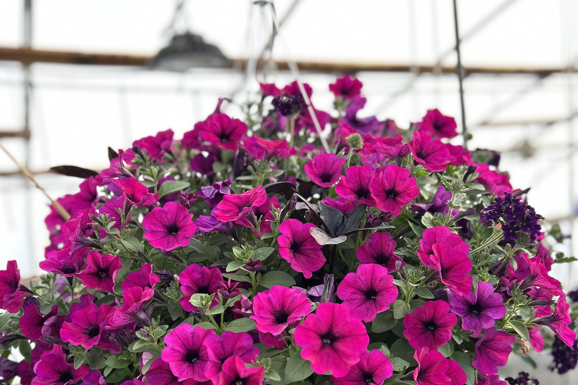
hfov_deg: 51.9
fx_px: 594
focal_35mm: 37
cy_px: 295
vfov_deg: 35.0
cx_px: 282
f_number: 1.5
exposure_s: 1/301
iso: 50
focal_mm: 5.7
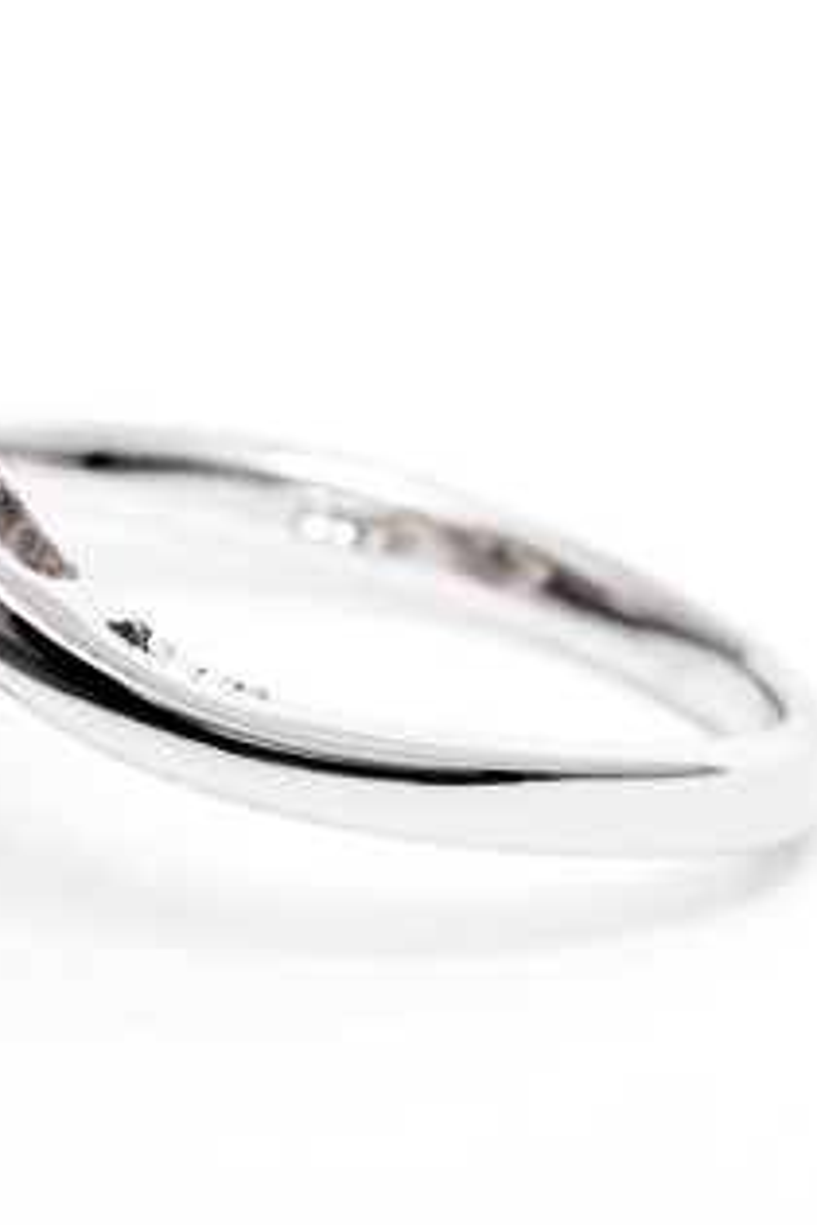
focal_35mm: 206
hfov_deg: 6.7
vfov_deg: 10.0
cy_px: 700
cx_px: 93
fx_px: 7012
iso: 400
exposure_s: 6
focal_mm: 60
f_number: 29
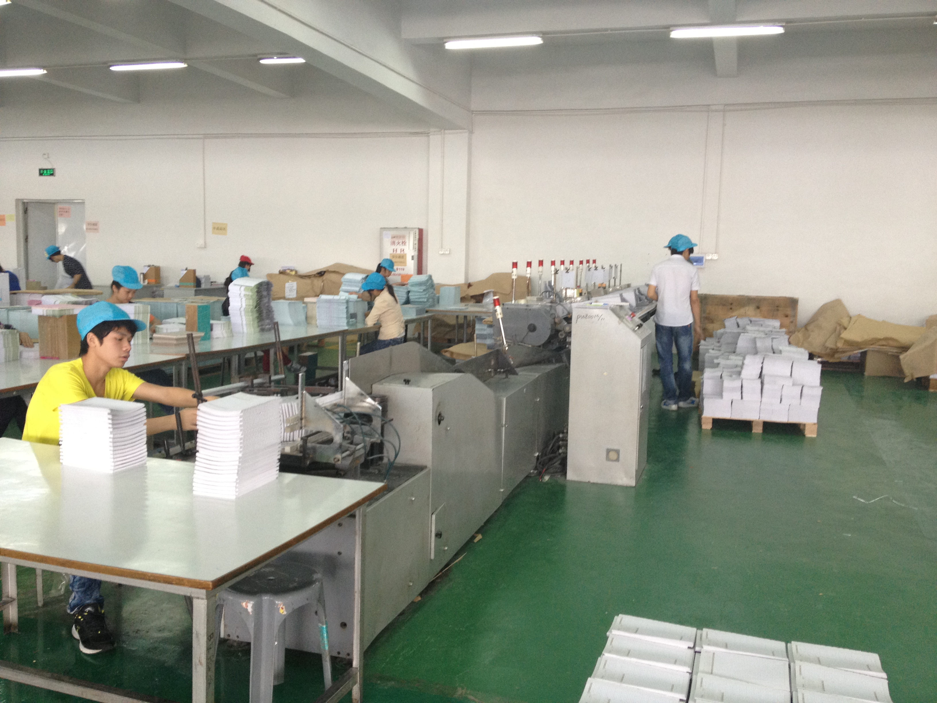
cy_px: 352
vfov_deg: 40.7
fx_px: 947
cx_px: 468
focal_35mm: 35
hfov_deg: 52.6
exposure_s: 1/20
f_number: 2.4
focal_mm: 4.28
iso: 125
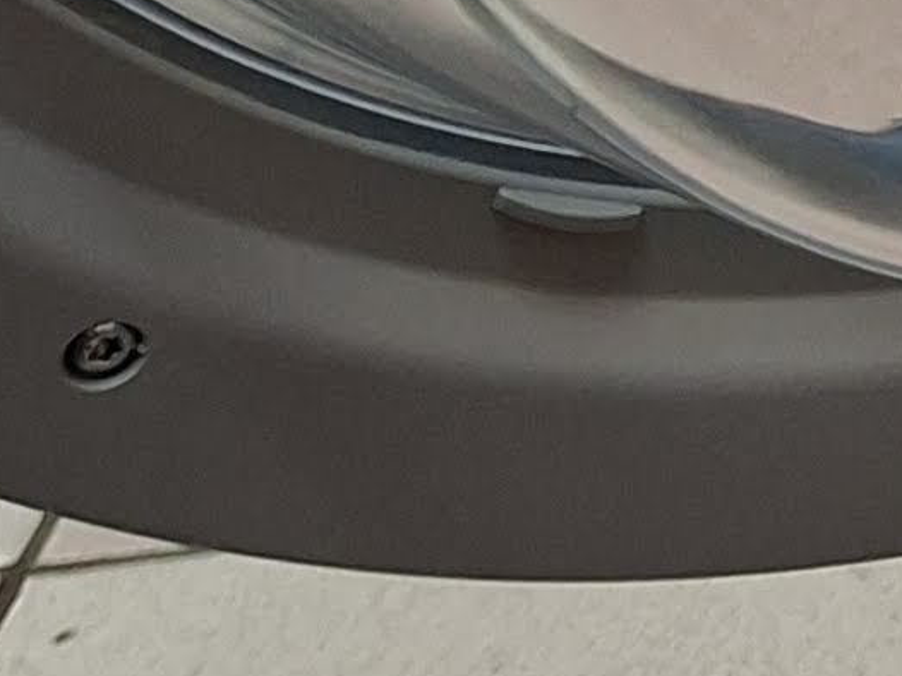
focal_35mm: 175
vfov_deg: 7.7
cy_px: -1144
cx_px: 2951
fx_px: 4558
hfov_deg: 8.7
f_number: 1.8
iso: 320
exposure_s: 1/50
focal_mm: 5.54
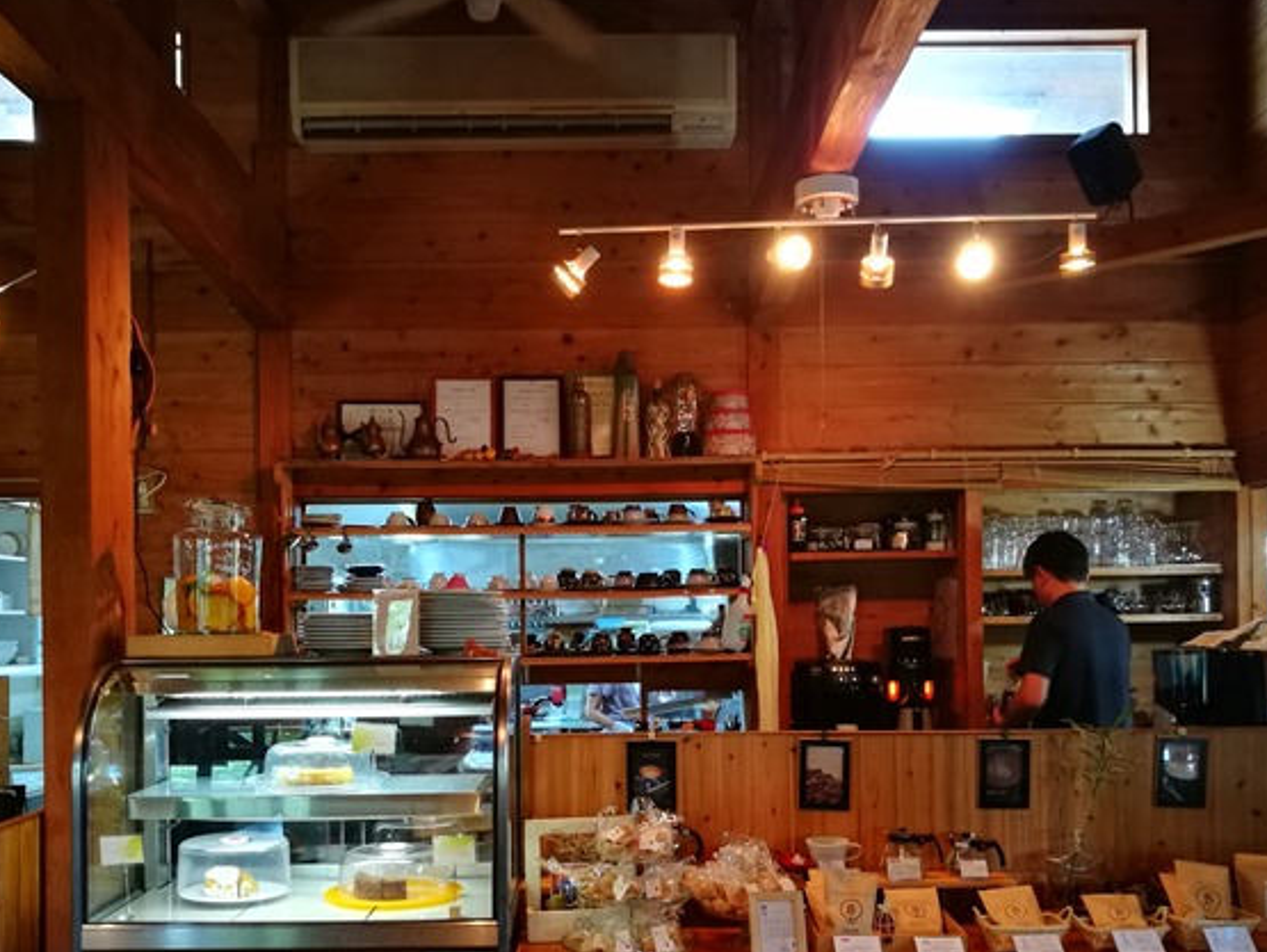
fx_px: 1282
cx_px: 621
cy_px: 603
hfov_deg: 52.6
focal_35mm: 35
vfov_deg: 40.4
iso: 320
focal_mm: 4.5
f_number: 2.2
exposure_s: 1/24
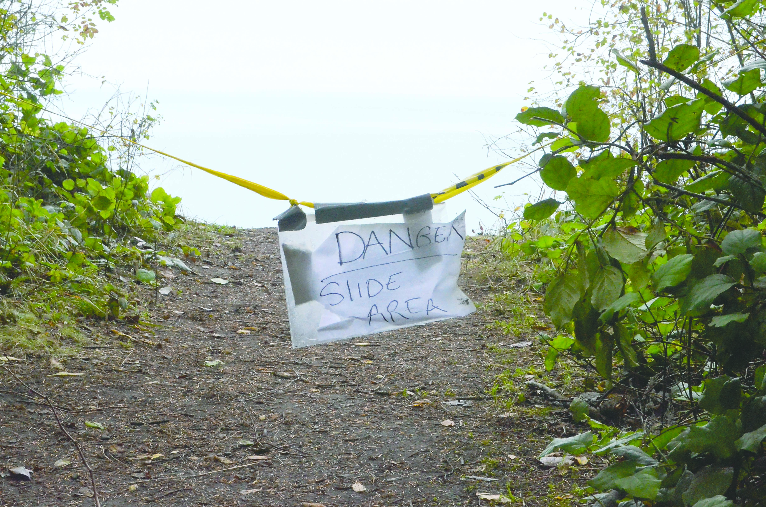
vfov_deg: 17.4
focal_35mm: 78
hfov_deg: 26.0
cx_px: 383
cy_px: 254
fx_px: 1656
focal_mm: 52
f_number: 10
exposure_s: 1/160
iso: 4000
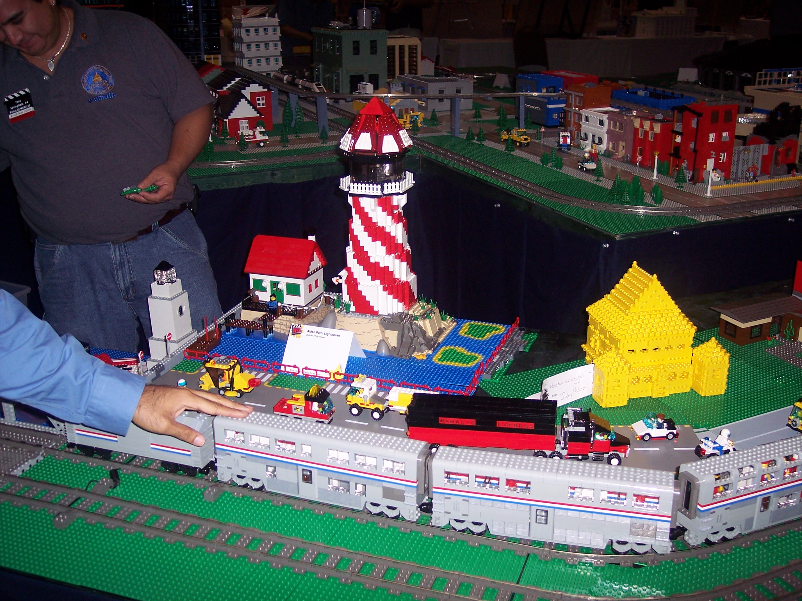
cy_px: 300
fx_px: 904
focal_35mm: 39
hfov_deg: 47.9
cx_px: 401
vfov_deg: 36.8
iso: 100
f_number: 2.8
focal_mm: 8
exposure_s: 1/60
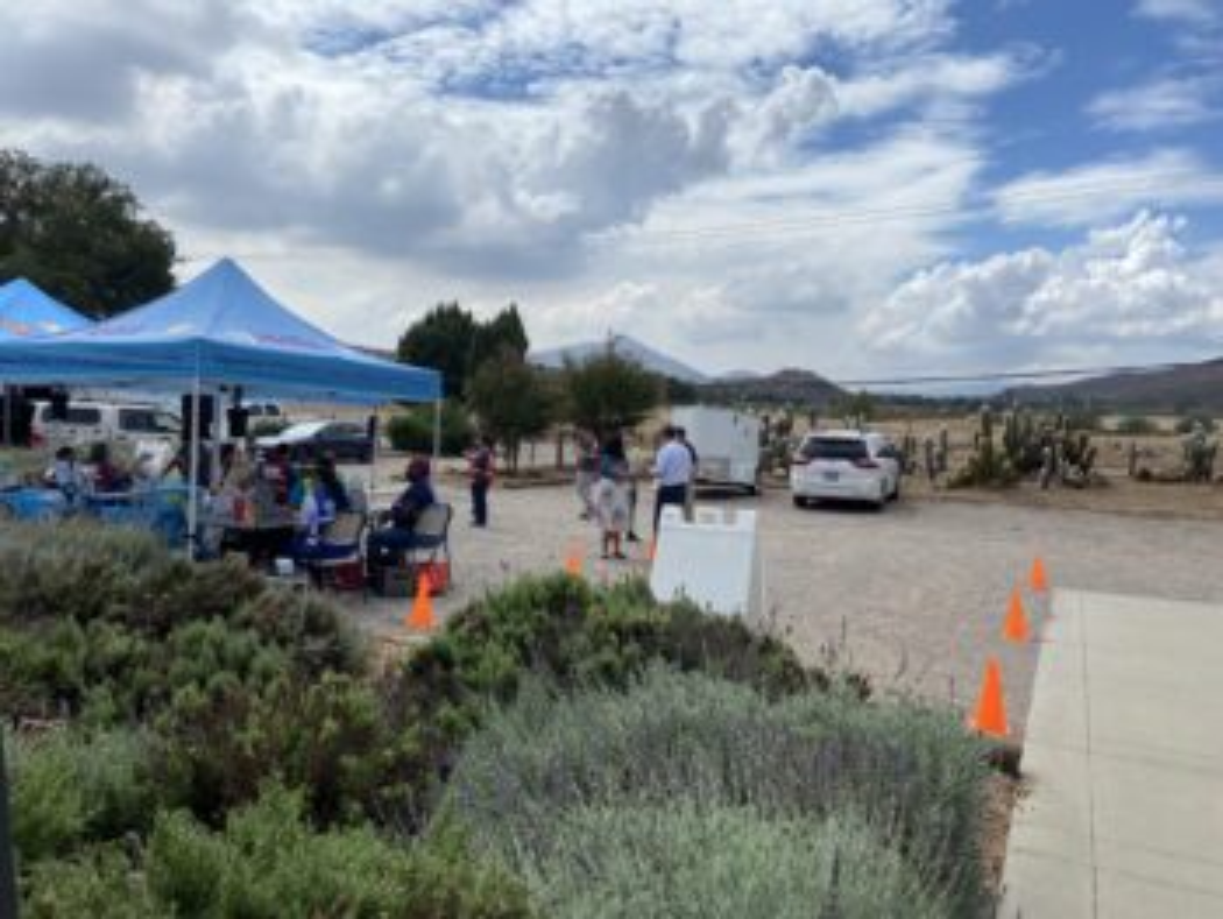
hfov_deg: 67.3
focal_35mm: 26
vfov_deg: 53.1
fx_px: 919
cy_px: 460
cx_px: 612
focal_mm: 4.25
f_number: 1.8
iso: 32
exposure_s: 1/5495
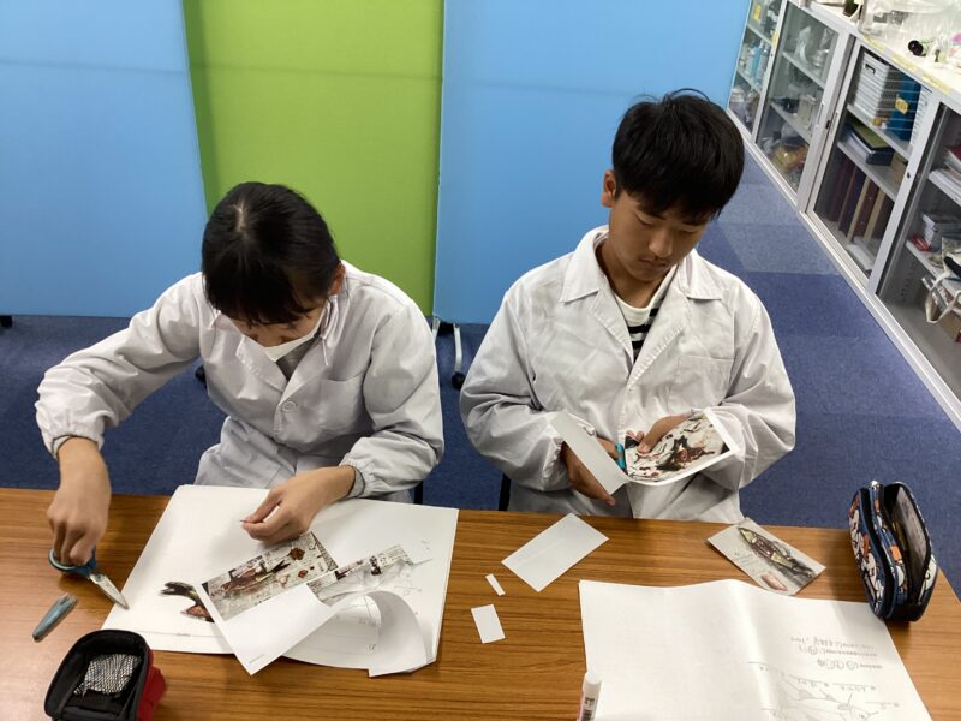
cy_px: 360
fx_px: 861
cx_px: 480
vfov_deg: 45.4
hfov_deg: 58.4
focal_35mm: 31
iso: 125
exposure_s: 1/60
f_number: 2.4
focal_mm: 3.3
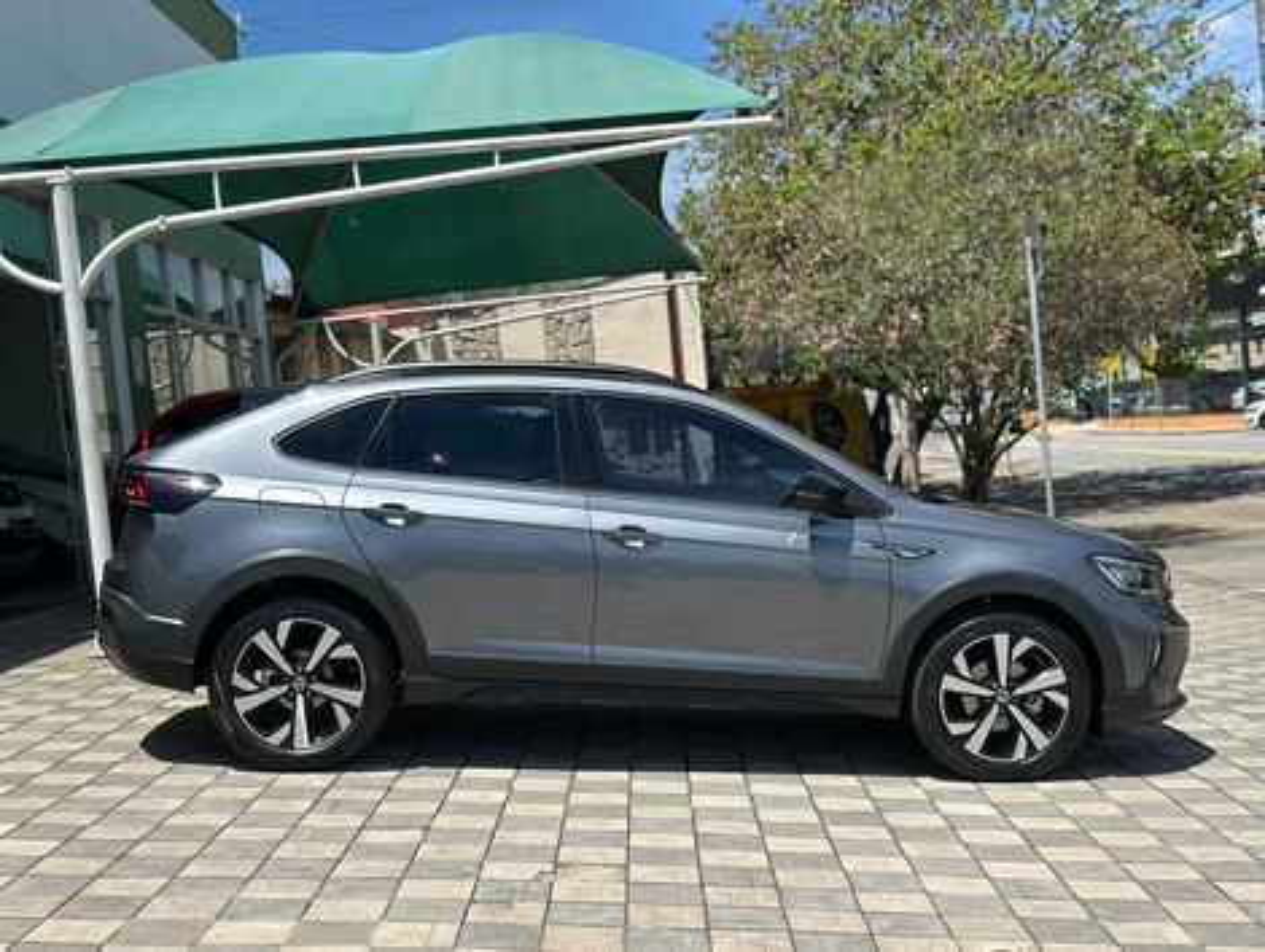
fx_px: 1757
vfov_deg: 30.3
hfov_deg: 39.6
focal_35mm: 48
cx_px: 632
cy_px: 476
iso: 100
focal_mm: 6.86
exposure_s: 1/4367
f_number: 1.78
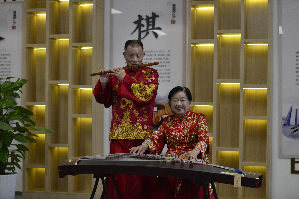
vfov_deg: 19.5
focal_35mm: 70
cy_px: 100
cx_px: 150
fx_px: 582
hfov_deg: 28.8
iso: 1600
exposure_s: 1/200
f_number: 2.8
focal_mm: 70
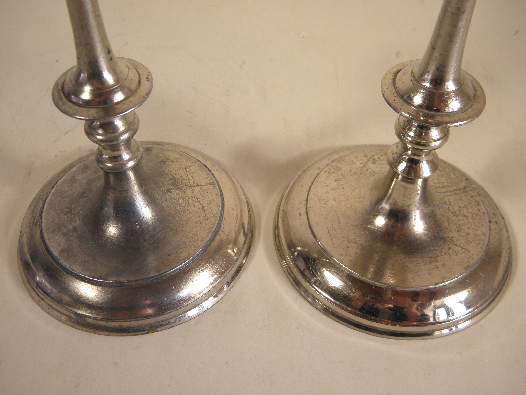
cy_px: 198
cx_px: 263
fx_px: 547
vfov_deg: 39.7
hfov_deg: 51.4
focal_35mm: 36
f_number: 3.7
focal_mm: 6.4
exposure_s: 1/80
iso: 100
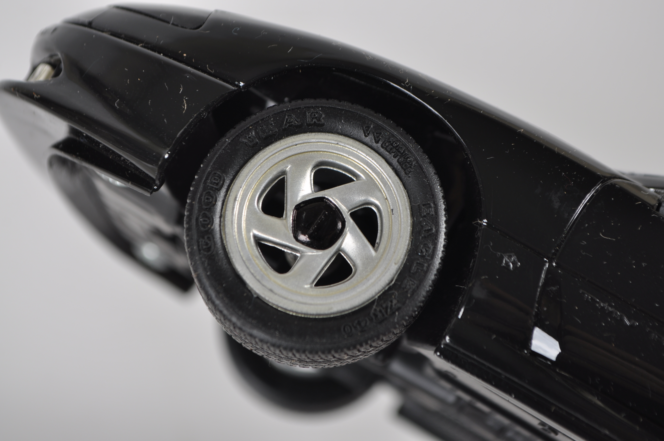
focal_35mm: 82
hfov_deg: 24.6
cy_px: 220
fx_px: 1520
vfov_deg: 16.5
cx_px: 332
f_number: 9
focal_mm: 55
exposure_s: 1/125
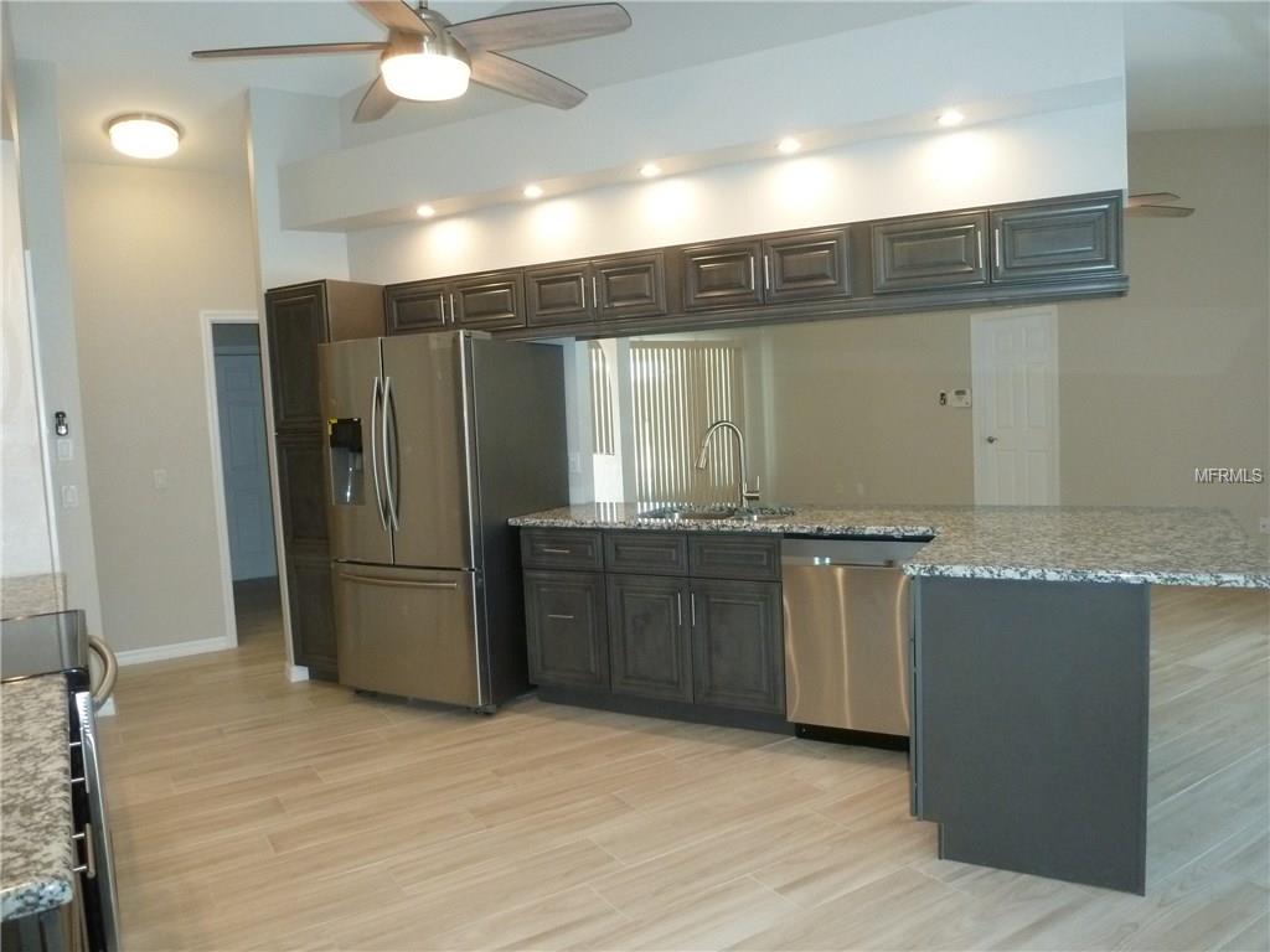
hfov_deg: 71.6
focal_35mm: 24
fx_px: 881
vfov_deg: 56.8
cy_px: 476
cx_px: 635
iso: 320
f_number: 3.3
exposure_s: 1/60
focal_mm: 4.3
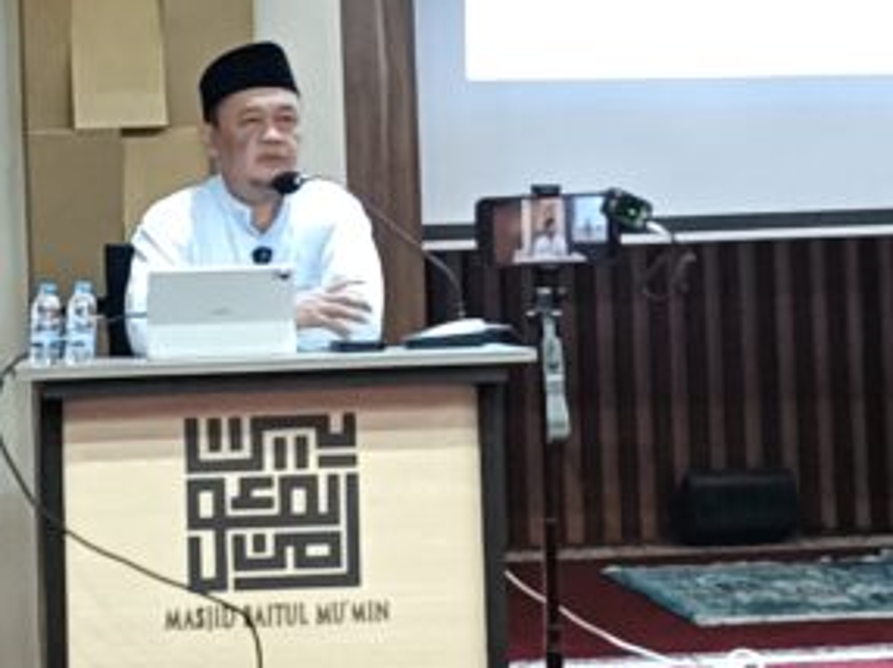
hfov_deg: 13.3
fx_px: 3841
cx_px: 334
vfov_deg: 9.9
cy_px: 97
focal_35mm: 149
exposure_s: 1/24
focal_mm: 4.7
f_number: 1.7
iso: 2500
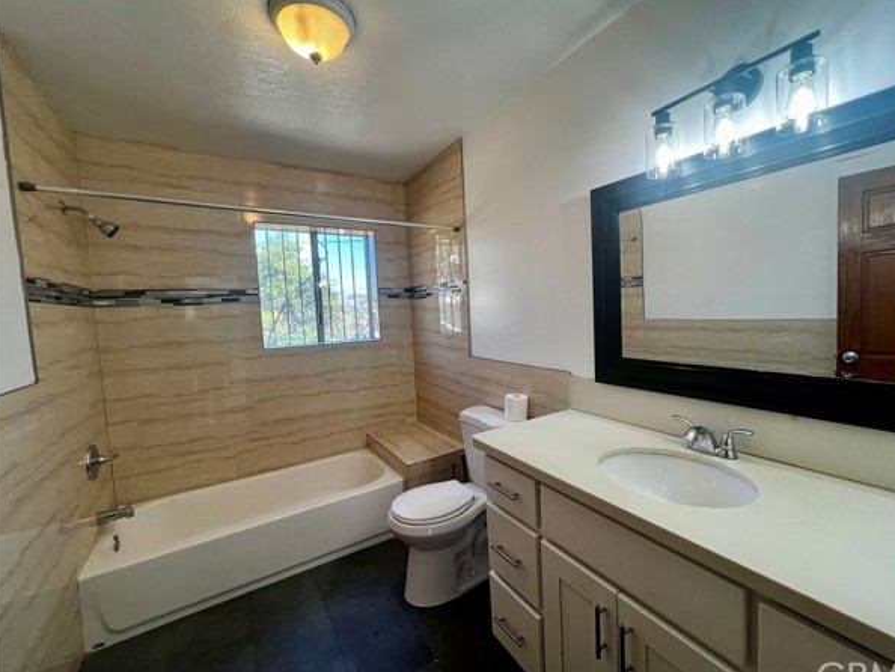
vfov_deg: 85.7
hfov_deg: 101.9
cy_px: 336
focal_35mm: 14
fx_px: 362
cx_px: 475
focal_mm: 1.57
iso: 64
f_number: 1.8
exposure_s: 1/120
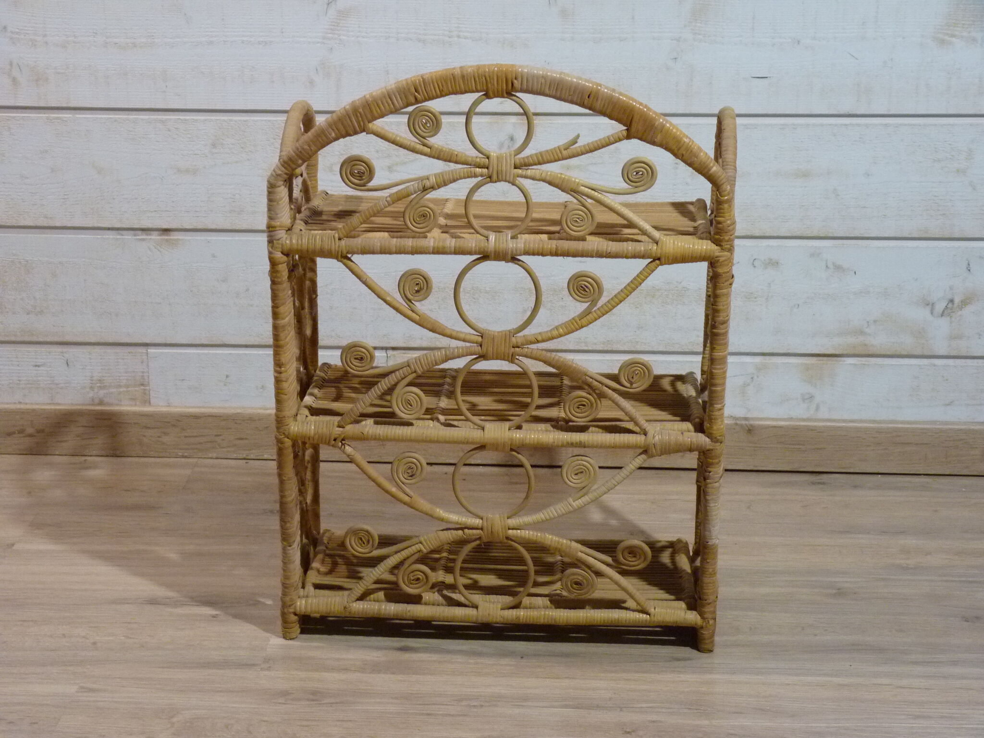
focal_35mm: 70
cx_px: 492
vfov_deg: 21.0
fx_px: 1990
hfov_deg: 27.8
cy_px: 369
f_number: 3.4
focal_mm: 12.4
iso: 400
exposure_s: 1/15
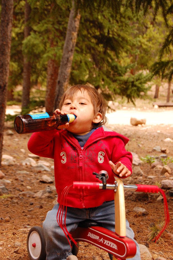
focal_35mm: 82
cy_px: 130
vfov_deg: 24.6
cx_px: 86
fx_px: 596
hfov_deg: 16.5
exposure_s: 1/250
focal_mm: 55
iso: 400
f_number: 8
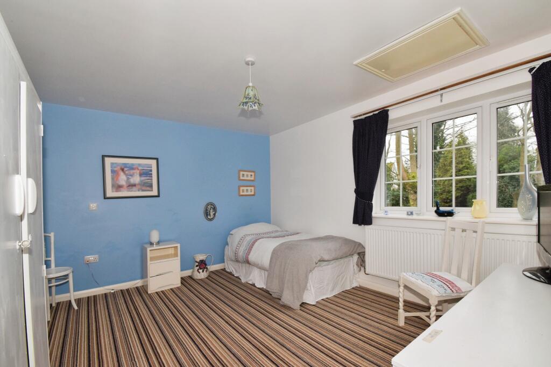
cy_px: 184
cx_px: 276
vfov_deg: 77.3
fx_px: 230
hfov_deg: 100.4
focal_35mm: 15
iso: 1000
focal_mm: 10
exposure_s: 1/60
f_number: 11
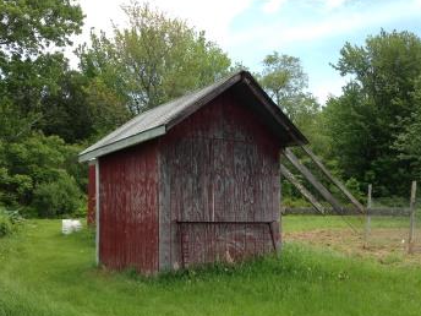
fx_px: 523
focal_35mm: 43
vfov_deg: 33.5
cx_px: 234
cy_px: 194
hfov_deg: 43.8
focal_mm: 4.12
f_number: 2.4
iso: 50
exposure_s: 1/775
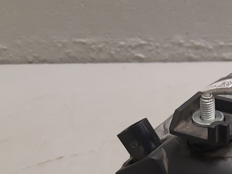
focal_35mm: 66
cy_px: 184
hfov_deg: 28.1
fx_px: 442
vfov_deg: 21.3
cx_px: 218
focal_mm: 3.93
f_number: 1.7
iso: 160
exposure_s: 1/50
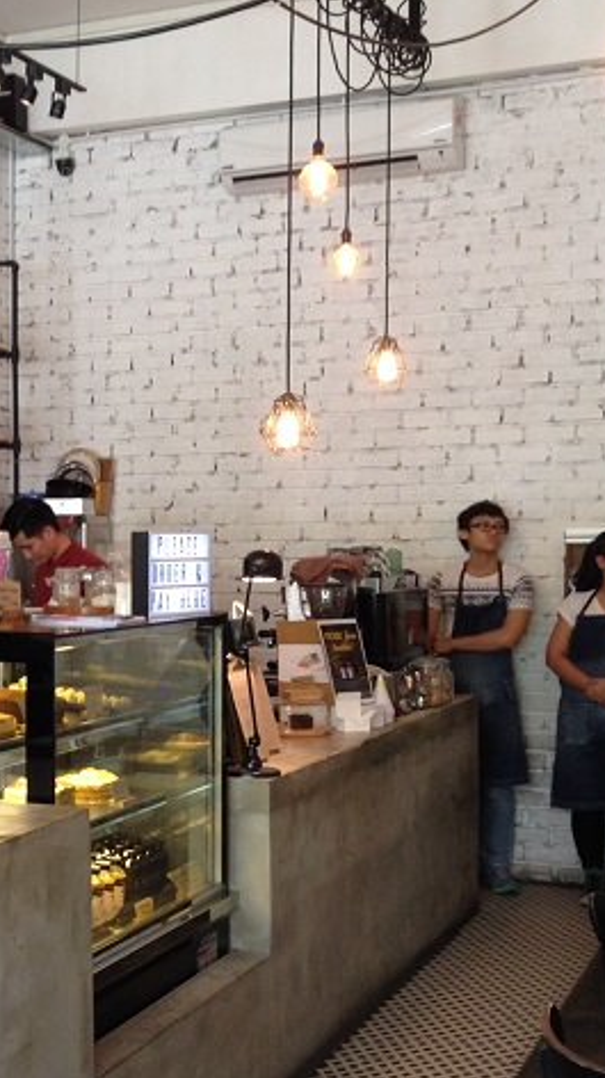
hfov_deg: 18.9
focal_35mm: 61
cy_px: 598
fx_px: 1742
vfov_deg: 34.3
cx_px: -59
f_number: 2.4
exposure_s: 1/20
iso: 80
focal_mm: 4.12
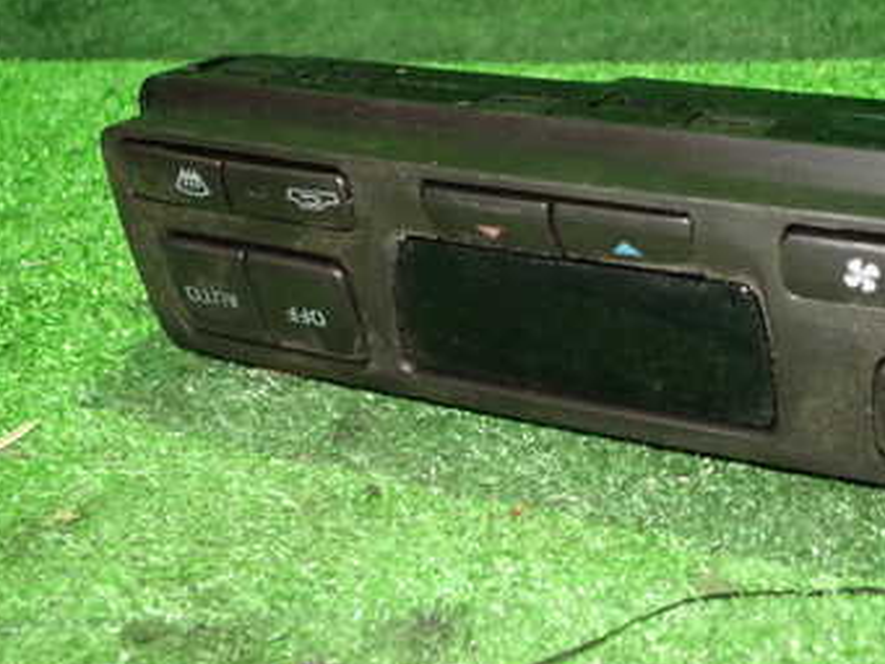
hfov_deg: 34.9
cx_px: 718
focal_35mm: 53
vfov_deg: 27.3
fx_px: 1355
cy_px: 206
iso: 800
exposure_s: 1/20
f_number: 2.3
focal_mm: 5.4
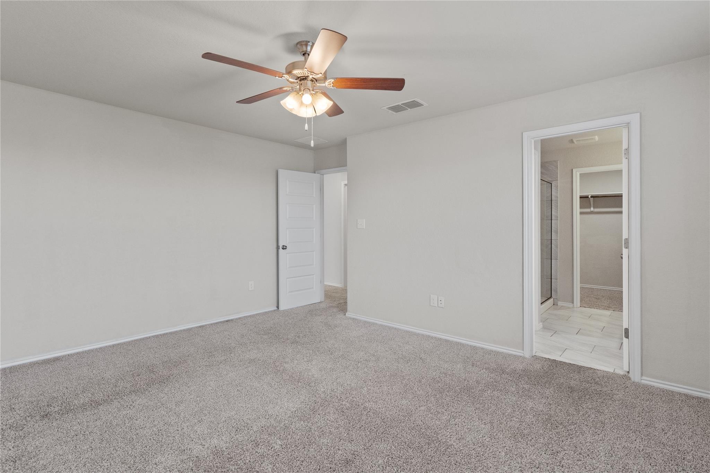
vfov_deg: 70.4
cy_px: 236
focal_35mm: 17
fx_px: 335
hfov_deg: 93.3
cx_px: 355
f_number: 8
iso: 500
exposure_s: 1/30
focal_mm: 17
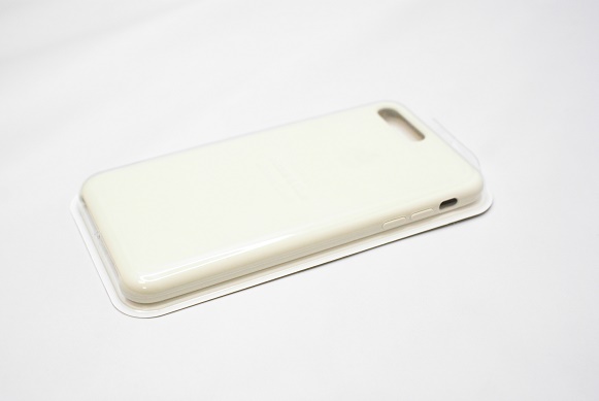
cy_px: 200
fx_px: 875
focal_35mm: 52
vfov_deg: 25.8
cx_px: 300
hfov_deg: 37.8
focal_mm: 35
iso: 1600
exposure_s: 1/320
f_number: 5.6
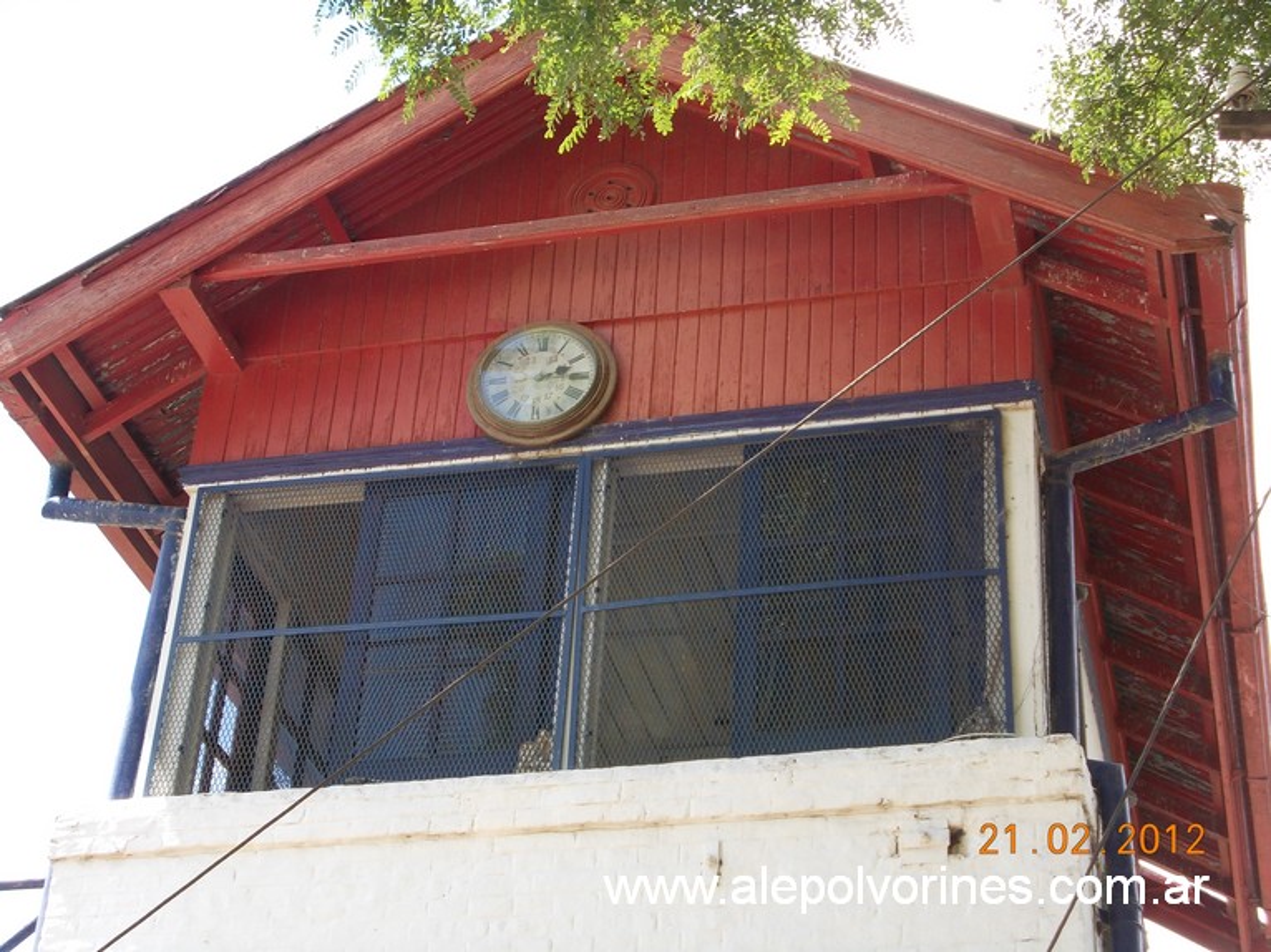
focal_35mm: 71
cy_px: 476
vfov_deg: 20.7
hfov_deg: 27.4
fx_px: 2606
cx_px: 636
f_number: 4.3
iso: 80
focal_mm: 10
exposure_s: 1/160
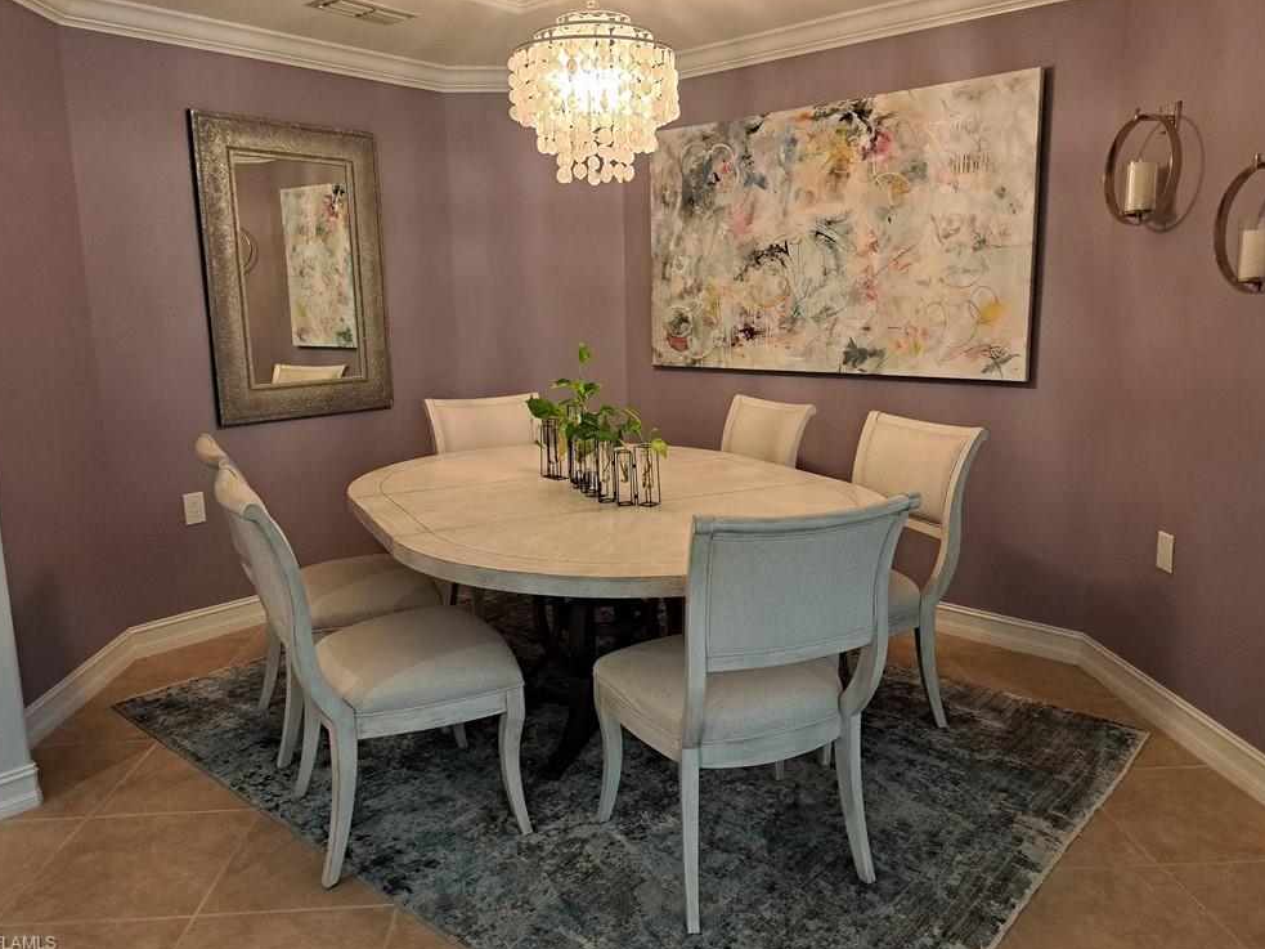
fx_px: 913
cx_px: 620
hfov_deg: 69.4
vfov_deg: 54.9
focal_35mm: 25
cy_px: 461
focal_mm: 5.23
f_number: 1.8
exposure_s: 1/60
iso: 400
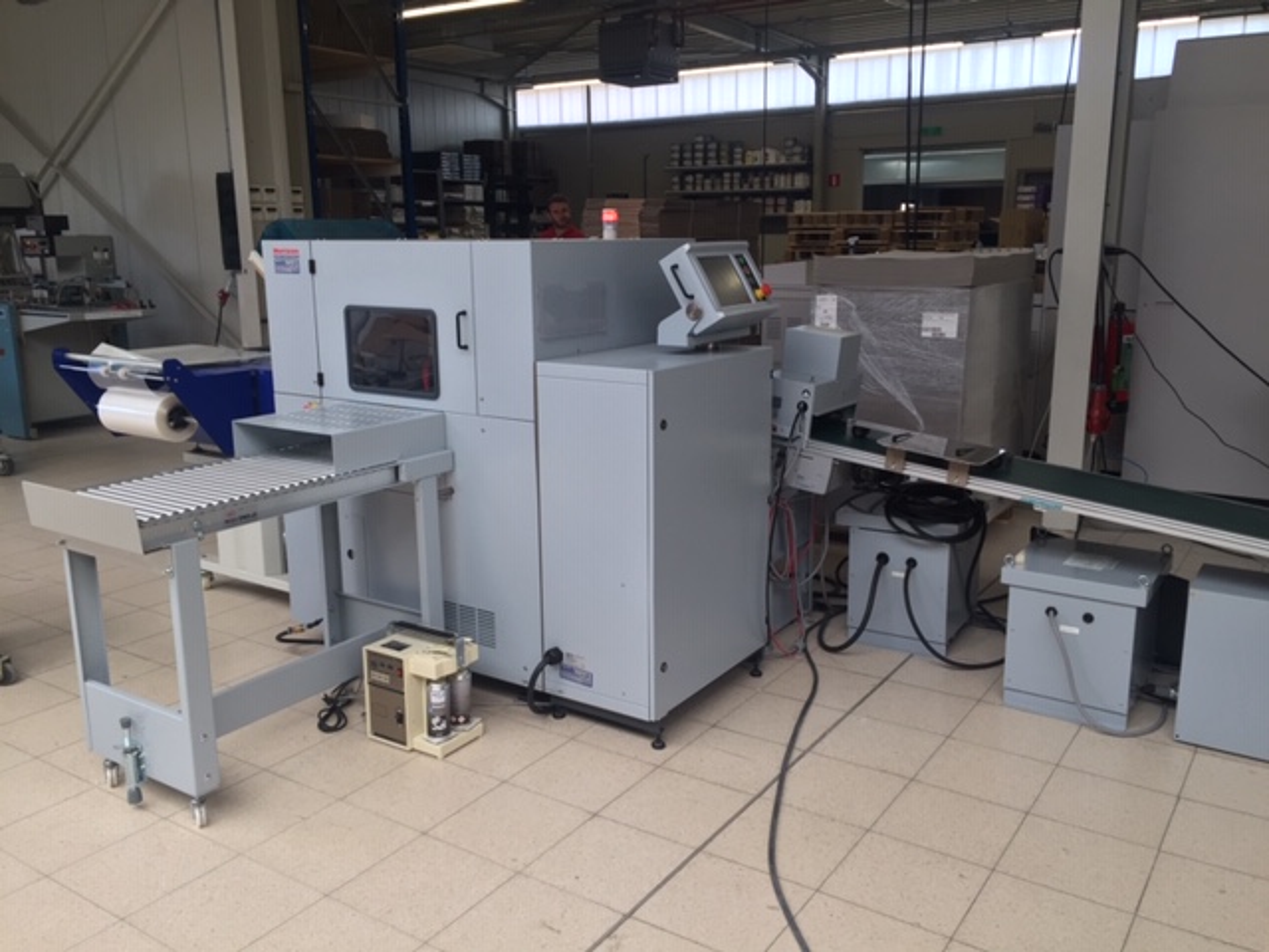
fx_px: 1063
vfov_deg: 48.2
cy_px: 476
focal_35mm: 29
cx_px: 634
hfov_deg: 61.7
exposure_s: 1/100
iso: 32
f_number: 2.2
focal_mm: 4.15
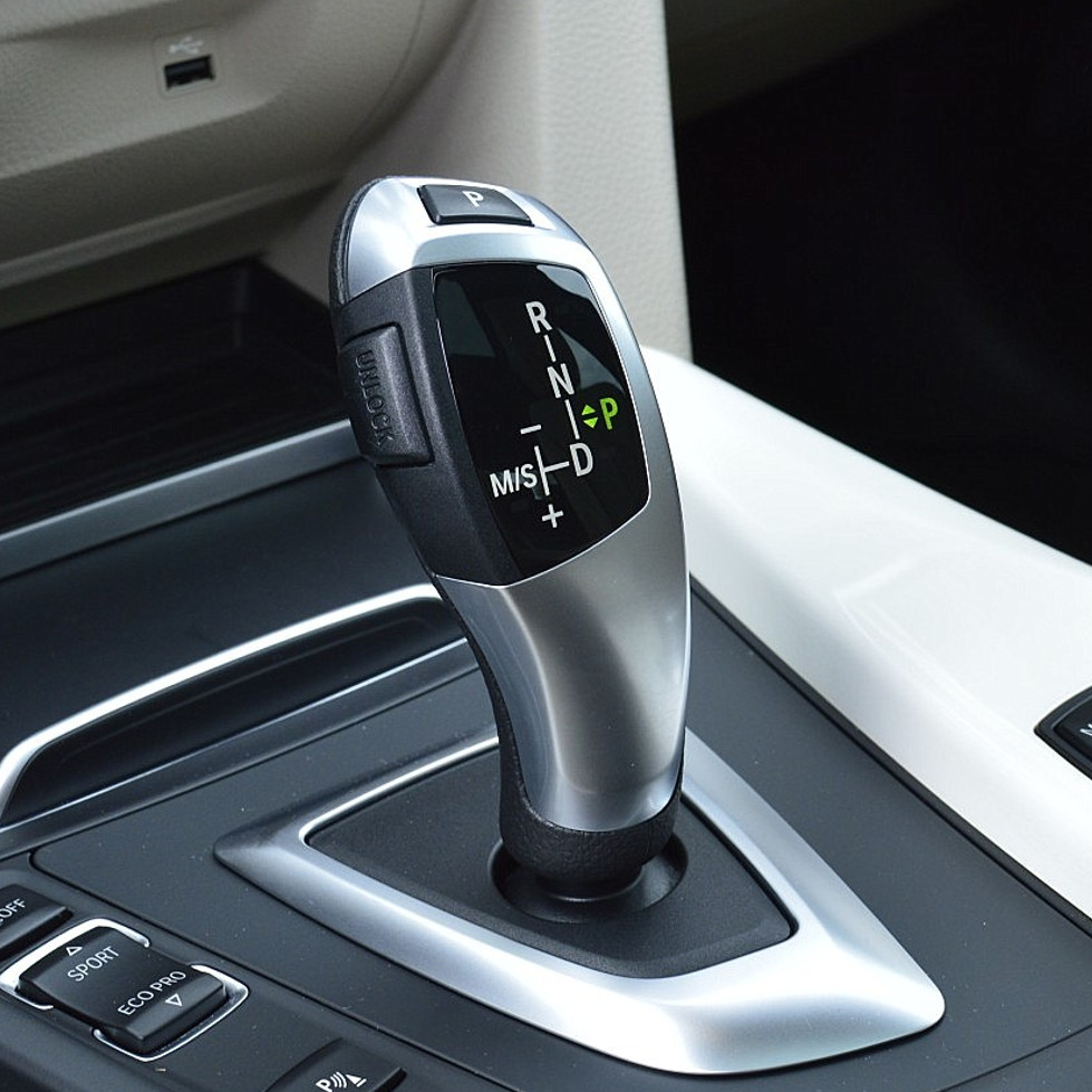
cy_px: 638
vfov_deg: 24.6
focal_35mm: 70
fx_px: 2498
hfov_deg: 24.6
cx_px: 696
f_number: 9
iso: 400
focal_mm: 28
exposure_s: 1/100
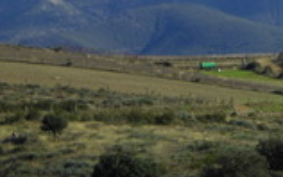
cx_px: 299
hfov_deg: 7.2
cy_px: 49
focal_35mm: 291
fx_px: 2246
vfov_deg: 4.5
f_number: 7.1
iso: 50
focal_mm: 14.49
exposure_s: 1/125
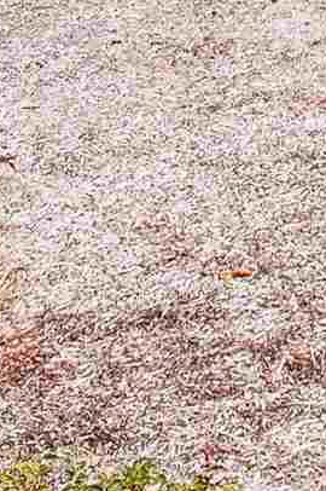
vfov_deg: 10.0
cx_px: 542
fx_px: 2571
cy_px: -524
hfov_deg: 7.1
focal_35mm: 189
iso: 180
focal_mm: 12.29
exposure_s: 1/1250
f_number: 2.8
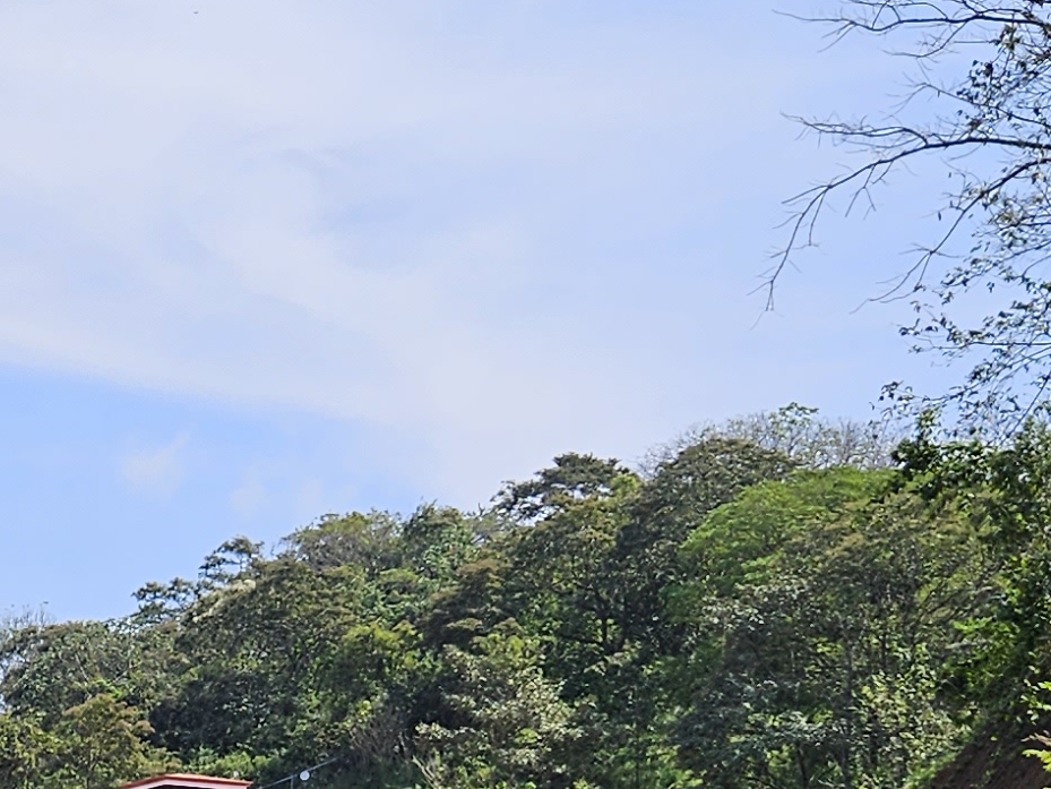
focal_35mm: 99
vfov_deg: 13.6
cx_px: -146
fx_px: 3006
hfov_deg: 18.9
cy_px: 1358
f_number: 1.8
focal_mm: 5.4
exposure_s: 1/1854
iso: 25
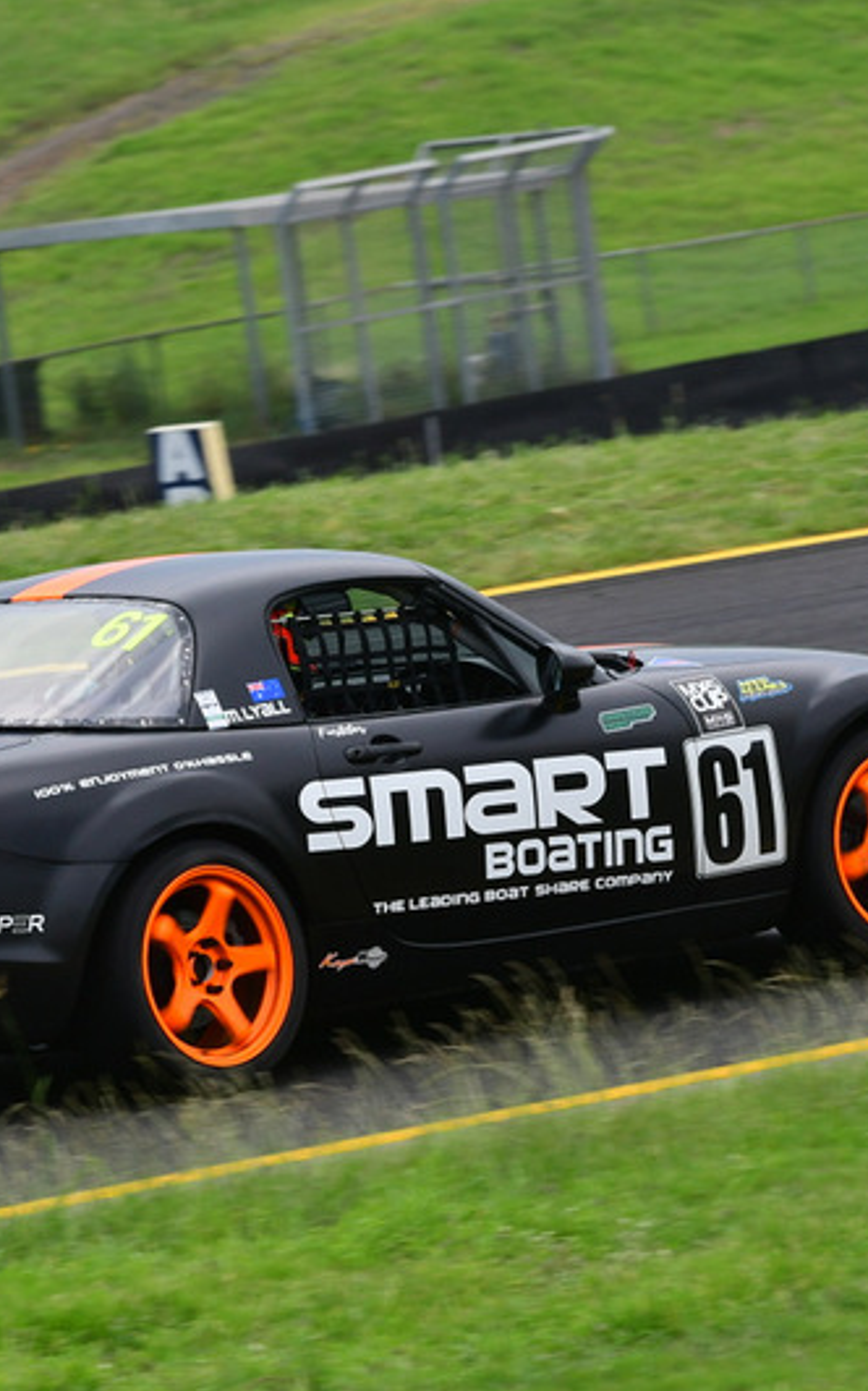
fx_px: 17430
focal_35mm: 460
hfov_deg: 2.9
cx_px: 489
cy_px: 696
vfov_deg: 4.6
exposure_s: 1/640
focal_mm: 200
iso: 640
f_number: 11
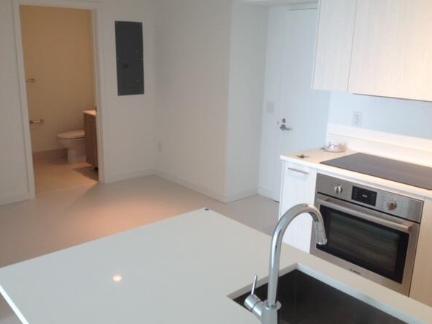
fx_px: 474
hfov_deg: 48.9
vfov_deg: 37.7
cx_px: 198
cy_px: 166
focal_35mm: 38
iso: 50
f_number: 2.4
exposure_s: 1/40
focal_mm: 4.28
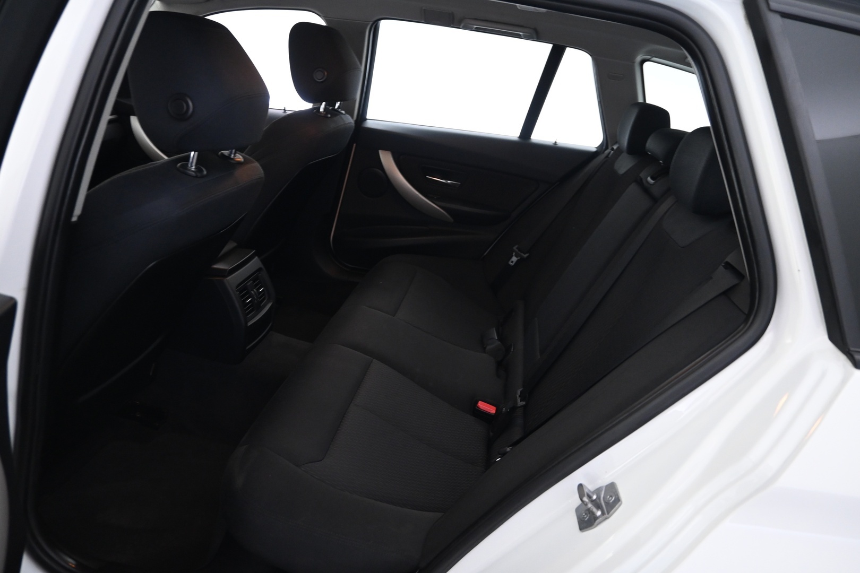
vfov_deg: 53.1
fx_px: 573
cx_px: 430
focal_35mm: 24
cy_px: 286
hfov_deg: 73.7
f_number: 3.5
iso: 1600
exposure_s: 1/15
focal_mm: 16
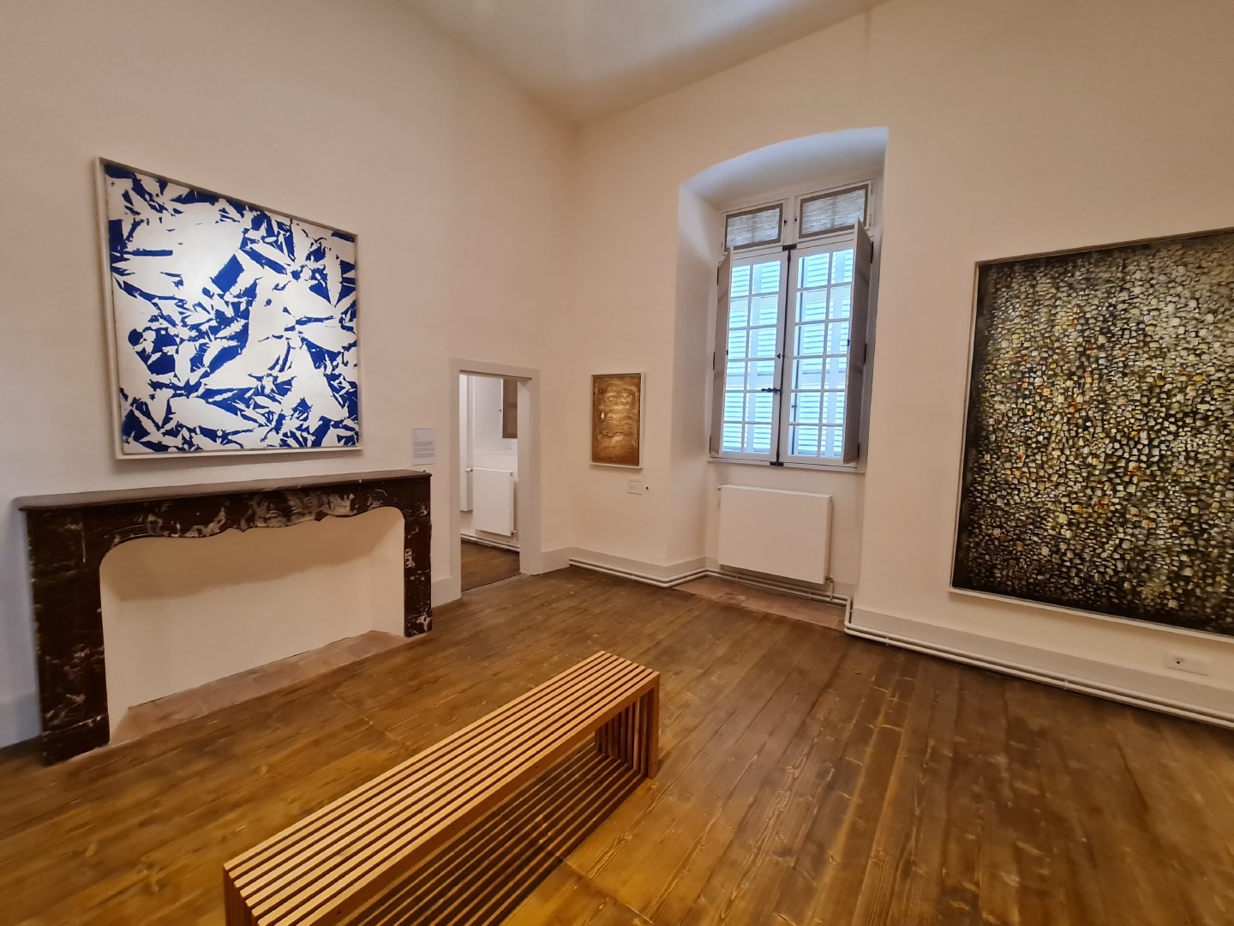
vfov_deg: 89.9
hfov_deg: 106.2
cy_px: 463
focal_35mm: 13
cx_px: 617
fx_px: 463
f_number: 2.2
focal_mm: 2.2
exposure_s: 1/33
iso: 320
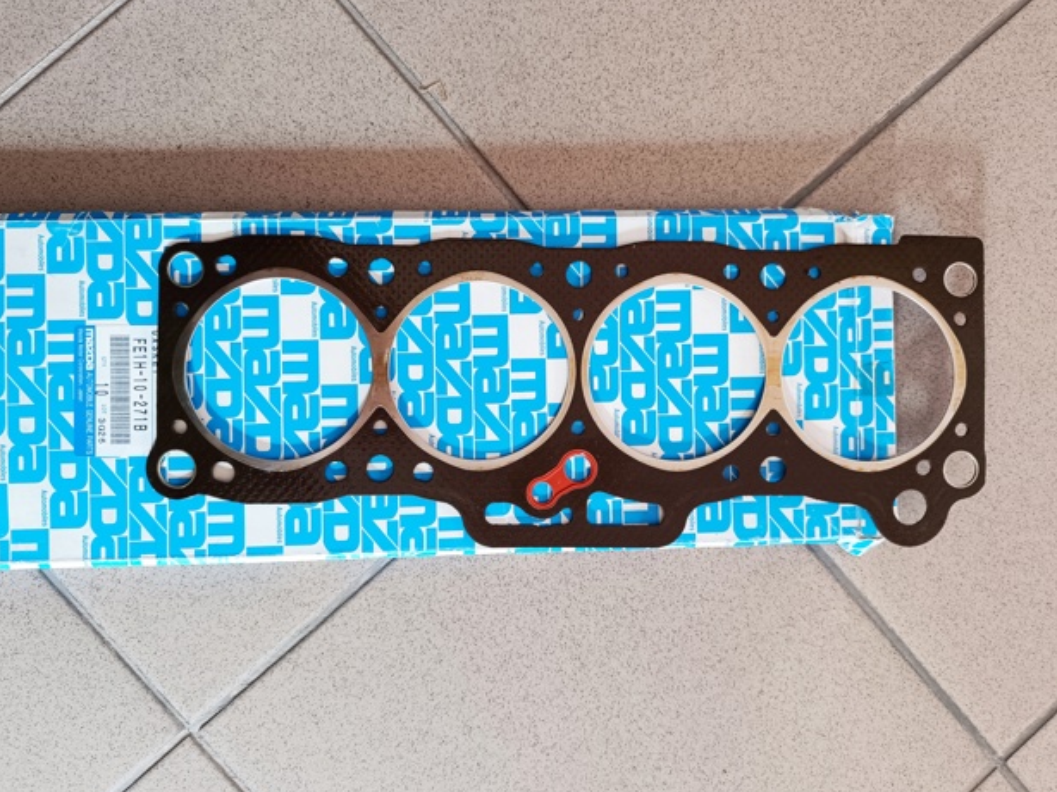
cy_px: 399
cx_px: 522
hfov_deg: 69.4
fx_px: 763
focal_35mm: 25
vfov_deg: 54.8
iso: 785
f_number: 1.65
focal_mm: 6.14
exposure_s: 1/50.3
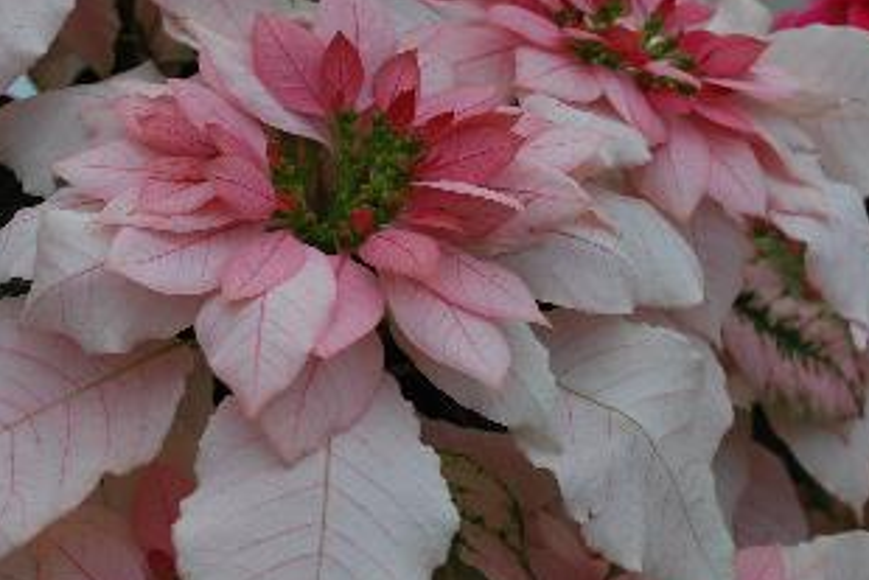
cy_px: 272
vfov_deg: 21.9
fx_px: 1497
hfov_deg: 32.2
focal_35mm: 62
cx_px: 328
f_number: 8
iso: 100
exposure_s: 1/125
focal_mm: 32
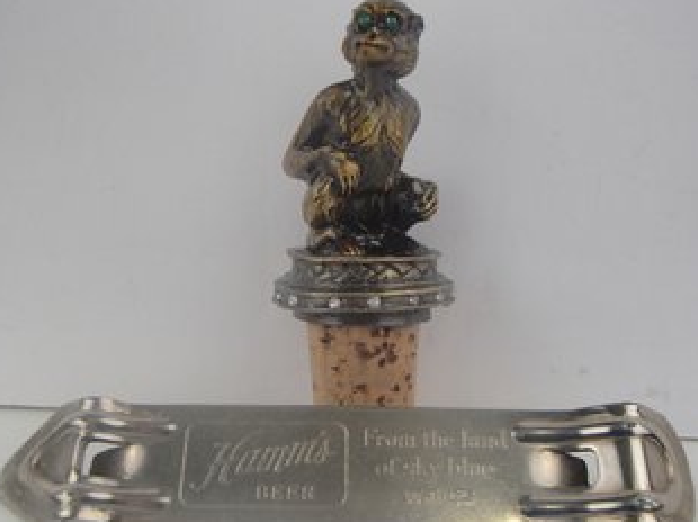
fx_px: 826
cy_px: 267
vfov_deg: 35.1
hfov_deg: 45.8
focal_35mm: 41
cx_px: 357
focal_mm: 6.64
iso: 160
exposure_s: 1/160
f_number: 4.7
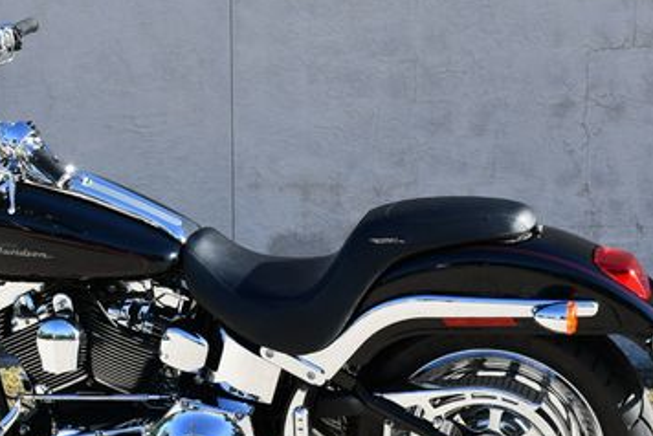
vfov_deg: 18.9
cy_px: 266
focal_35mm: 72
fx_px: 1307
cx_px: 196
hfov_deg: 27.8
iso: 200
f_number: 8
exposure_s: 1/250
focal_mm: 20
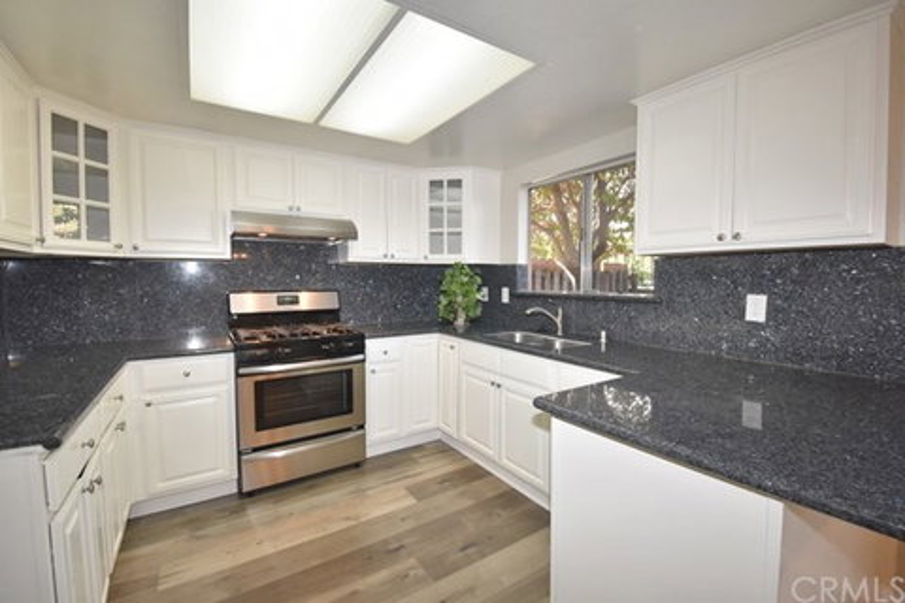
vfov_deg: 77.3
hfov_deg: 100.4
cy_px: 302
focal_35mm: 15
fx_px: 377
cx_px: 452
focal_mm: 10
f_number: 5
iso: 800
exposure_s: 1/100
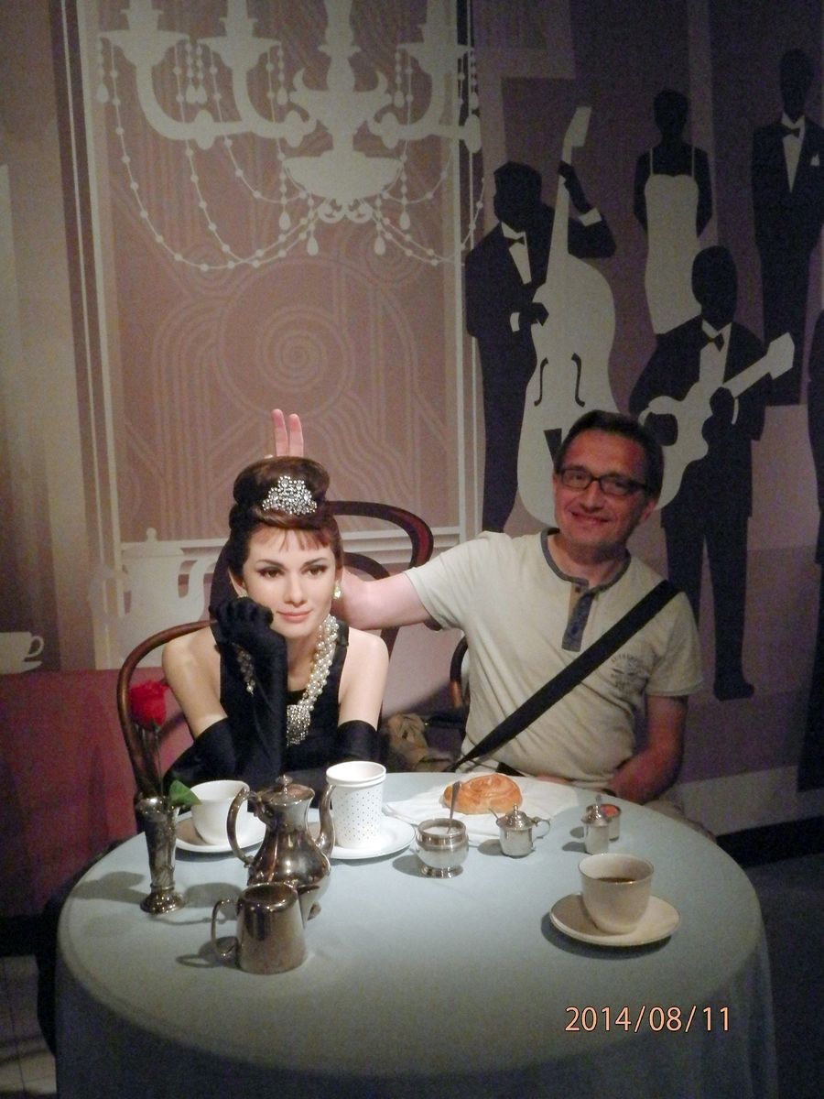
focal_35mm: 37
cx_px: 412
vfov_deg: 50.1
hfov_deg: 38.7
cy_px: 550
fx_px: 1174
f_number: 3.6
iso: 640
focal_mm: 6.6
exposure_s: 1/60
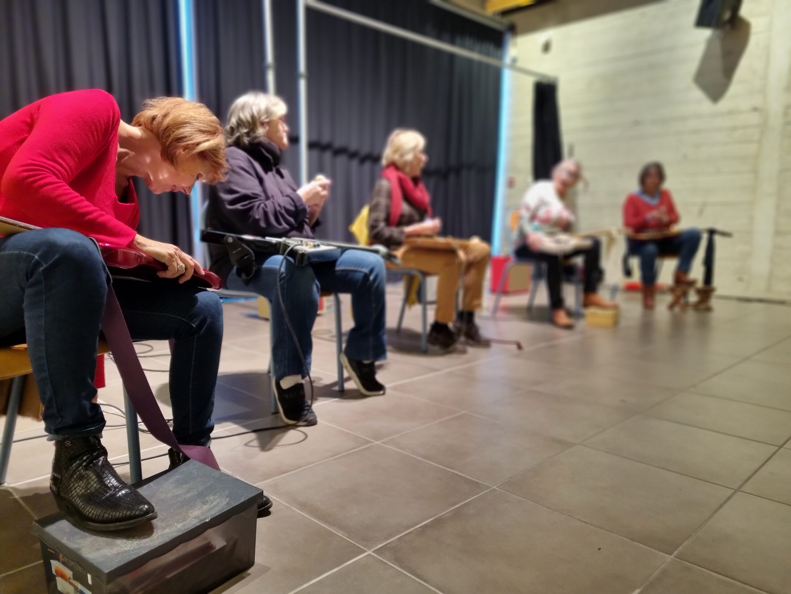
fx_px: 594
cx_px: 396
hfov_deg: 67.3
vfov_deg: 53.1
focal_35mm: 26
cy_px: 297
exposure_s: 1/33
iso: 250
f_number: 1.8
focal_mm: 5.4
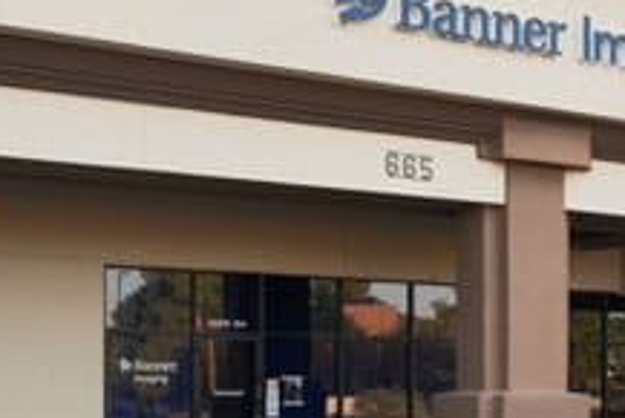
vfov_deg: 20.5
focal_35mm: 66
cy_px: 110
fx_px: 1147
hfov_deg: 28.8
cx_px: 605
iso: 400
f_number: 16
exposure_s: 1/13
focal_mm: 30
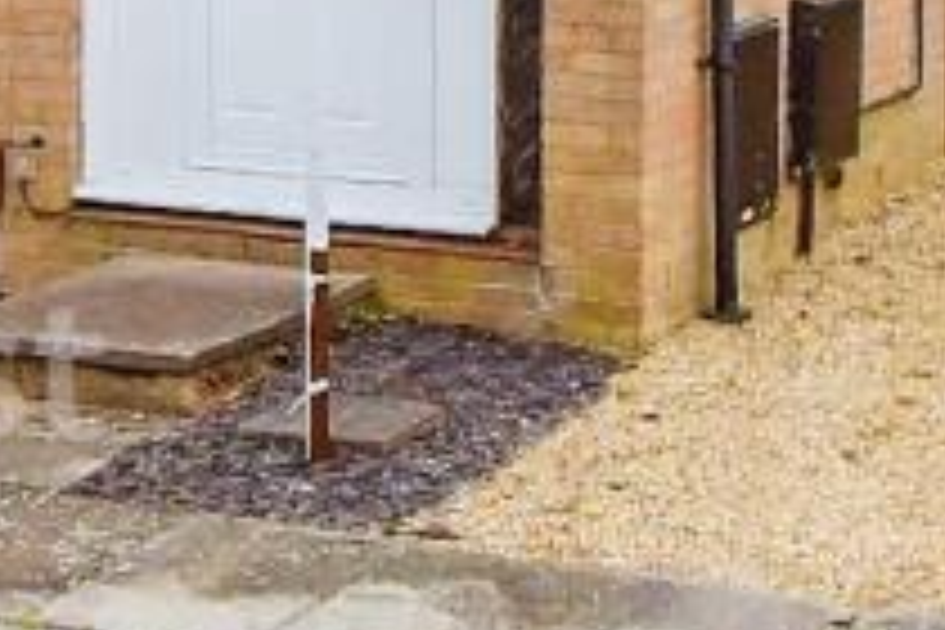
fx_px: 1916
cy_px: -684
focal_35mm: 73
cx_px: 94
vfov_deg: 14.8
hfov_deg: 26.8
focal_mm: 10
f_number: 8
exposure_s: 1/640
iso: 400
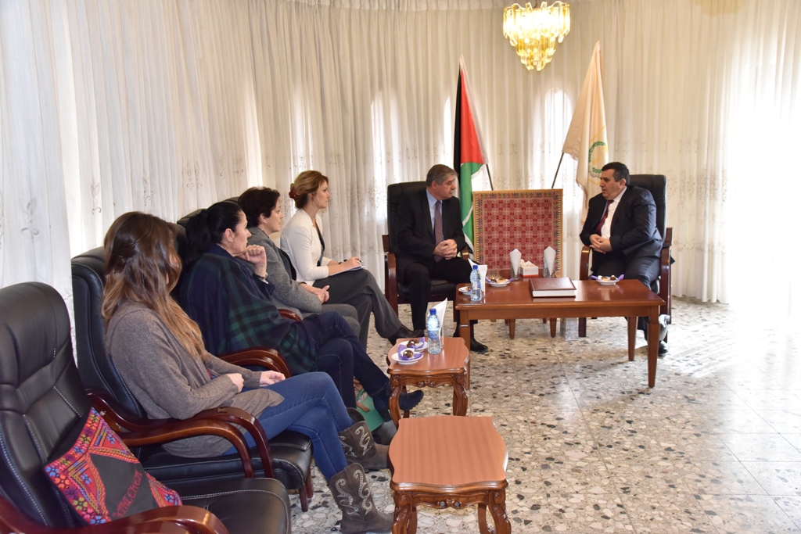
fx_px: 690
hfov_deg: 60.3
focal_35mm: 31
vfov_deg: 42.3
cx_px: 400
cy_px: 267
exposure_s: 1/250
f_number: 7.1
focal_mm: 31
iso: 2500
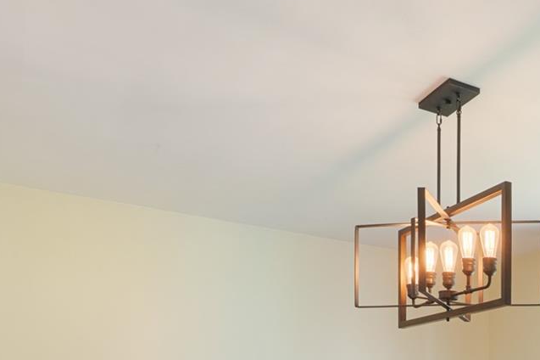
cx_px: 605
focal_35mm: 45
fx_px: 675
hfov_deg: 36.4
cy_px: 415
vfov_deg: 26.9
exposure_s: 1/2
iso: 400
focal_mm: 14
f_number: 16
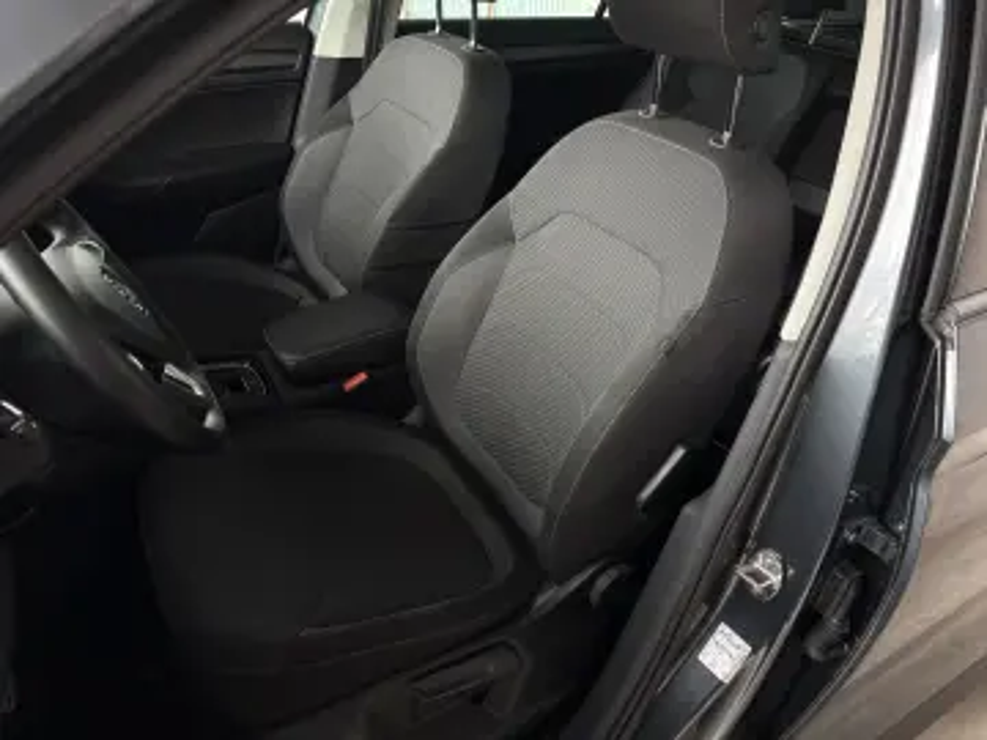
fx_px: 741
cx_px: 494
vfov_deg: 53.1
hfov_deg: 67.3
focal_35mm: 26
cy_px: 370
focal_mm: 5.96
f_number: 1.6
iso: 80
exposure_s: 1/121
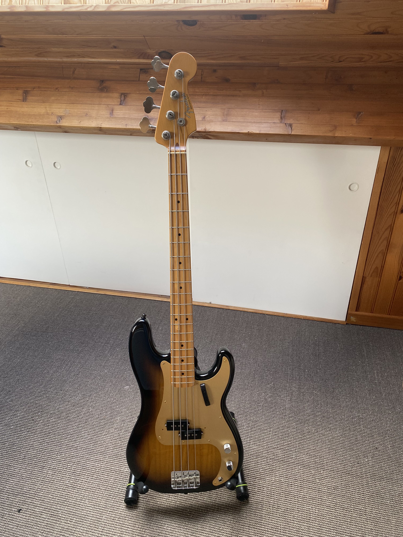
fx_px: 404
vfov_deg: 67.3
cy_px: 268
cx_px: 202
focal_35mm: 26
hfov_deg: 53.1
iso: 125
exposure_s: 1/106
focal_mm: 4.25
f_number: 1.8
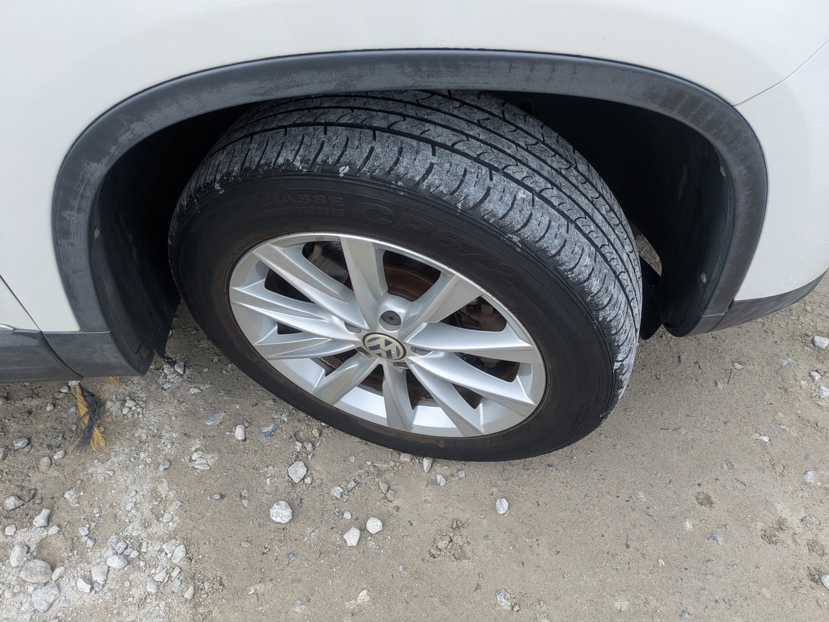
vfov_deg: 54.9
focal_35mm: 25
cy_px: 311
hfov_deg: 69.4
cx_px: 414
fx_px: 599
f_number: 1.89
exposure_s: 1/836
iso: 47
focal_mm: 5.43
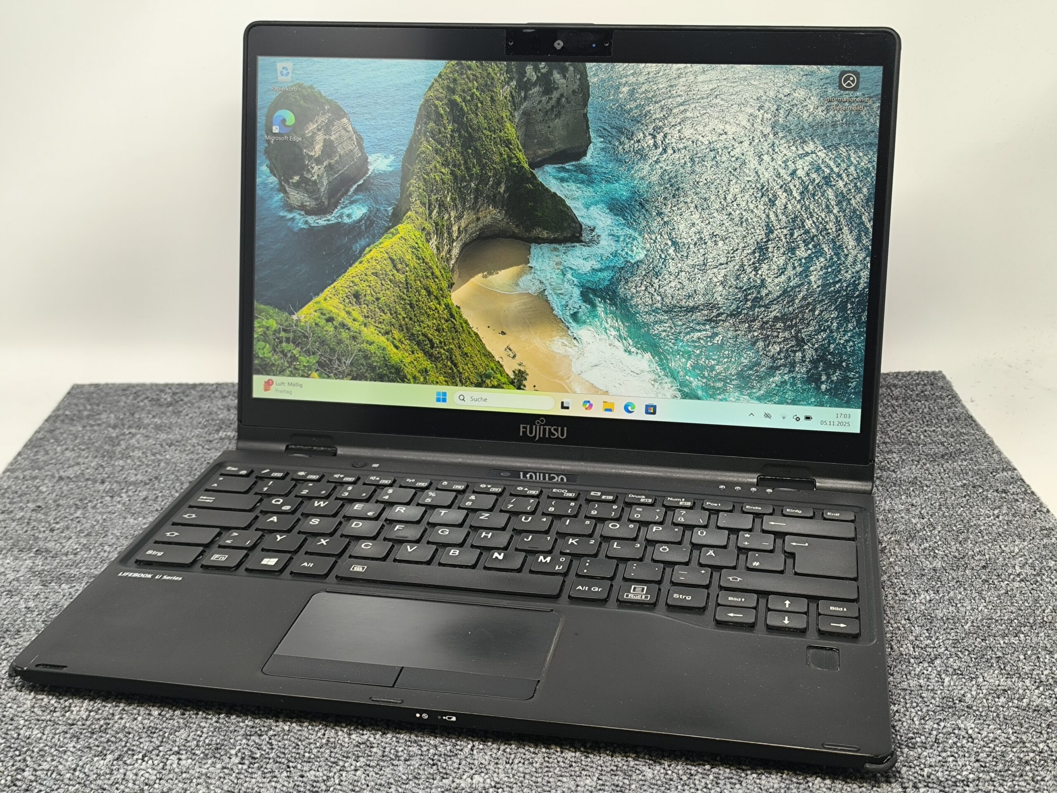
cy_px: 396
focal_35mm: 46
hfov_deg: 41.2
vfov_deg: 31.5
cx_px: 528
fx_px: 1405
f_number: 1.65
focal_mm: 6.14
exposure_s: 1/100
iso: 200
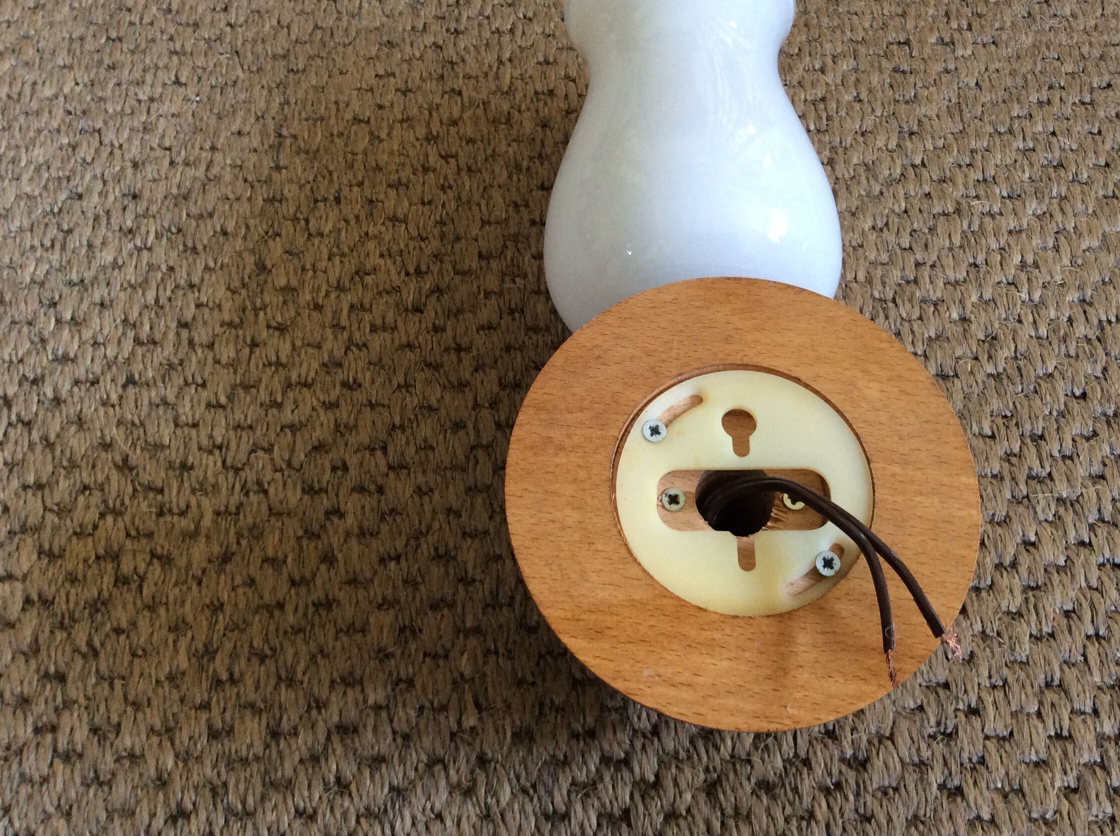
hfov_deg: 50.1
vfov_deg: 38.5
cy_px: 362
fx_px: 1195
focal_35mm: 37
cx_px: 636
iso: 125
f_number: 2.4
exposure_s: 1/25
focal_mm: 3.3
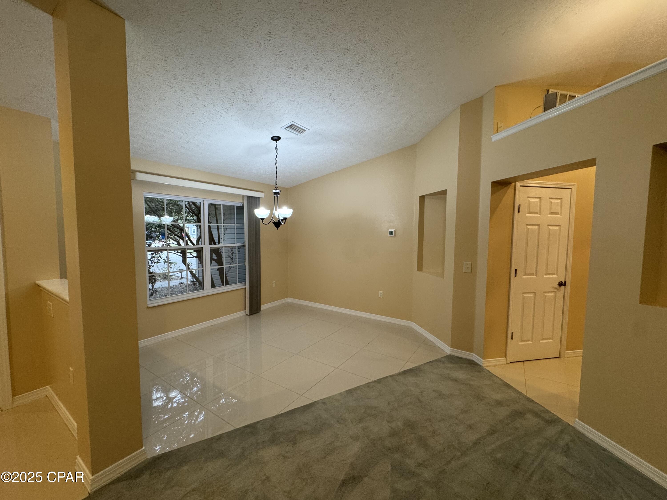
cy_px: 250
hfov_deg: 102.1
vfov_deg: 85.7
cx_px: 334
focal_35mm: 14
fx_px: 270
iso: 160
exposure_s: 1/60
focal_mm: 2.22
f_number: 2.2
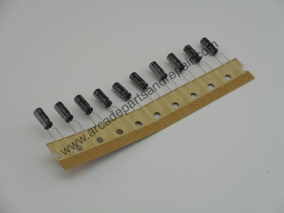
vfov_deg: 16.6
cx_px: 142
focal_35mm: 89
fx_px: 730
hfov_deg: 22.0
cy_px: 106
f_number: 5.6
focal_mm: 15.9
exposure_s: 1/60
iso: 110
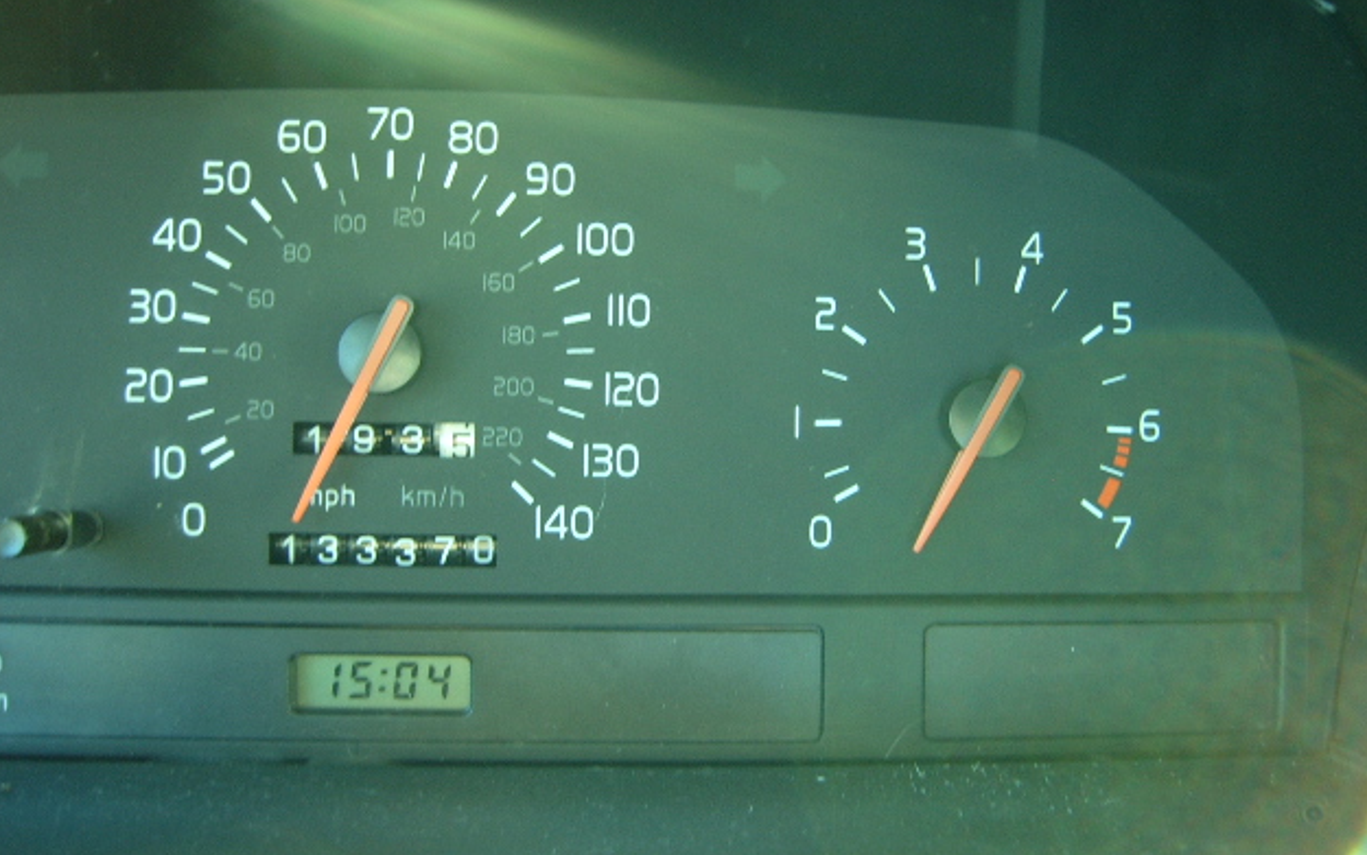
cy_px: 402
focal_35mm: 38
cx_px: 671
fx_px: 1416
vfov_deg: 33.6
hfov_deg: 51.5
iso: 100
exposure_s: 1/20
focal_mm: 5.8
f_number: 2.8
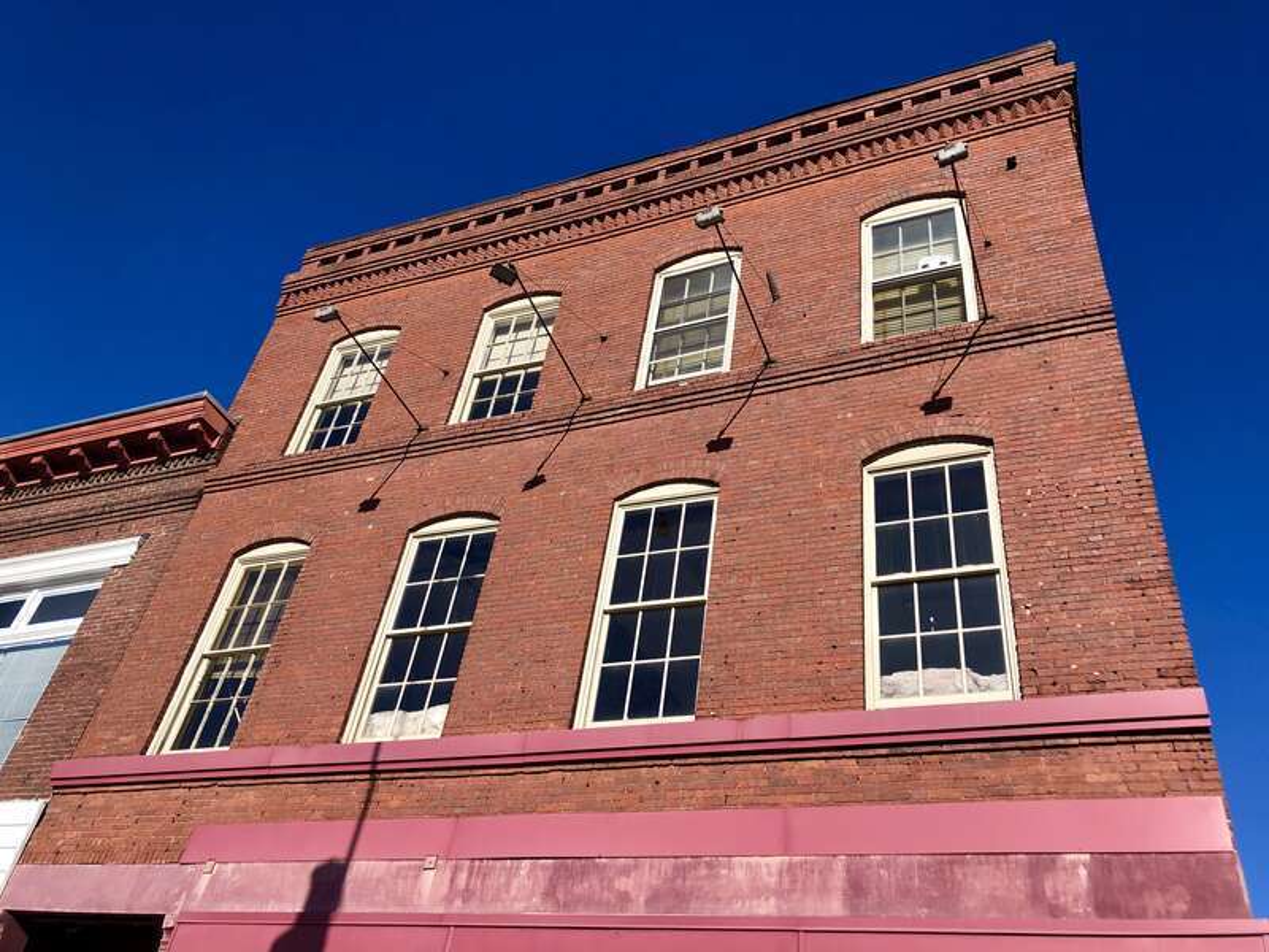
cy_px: 476
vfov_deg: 49.7
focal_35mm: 28
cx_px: 634
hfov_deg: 63.4
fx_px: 1026
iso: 20
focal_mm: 3.99
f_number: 1.8
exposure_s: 1/1919
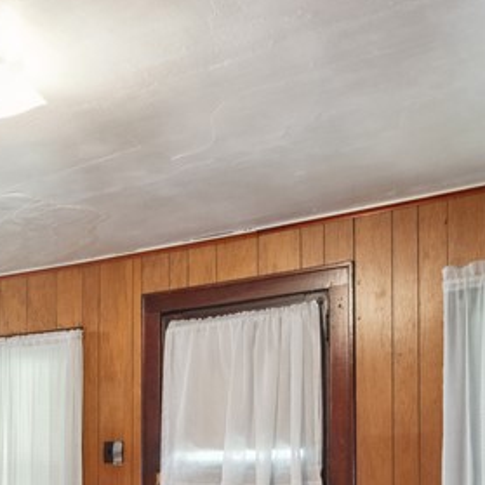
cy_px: 478
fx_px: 840
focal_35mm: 53
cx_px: -28
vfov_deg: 30.1
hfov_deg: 29.5
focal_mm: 16
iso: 320
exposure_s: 1/30
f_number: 2.8
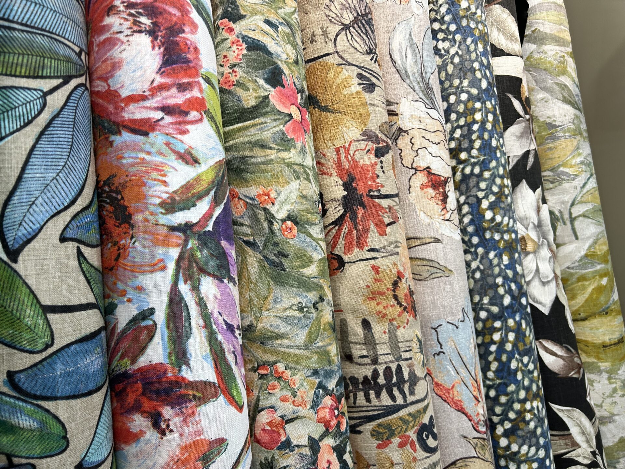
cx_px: 312
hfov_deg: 67.3
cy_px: 234
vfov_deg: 53.1
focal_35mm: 26
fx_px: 469
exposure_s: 1/100
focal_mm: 5.7
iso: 100
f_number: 1.5
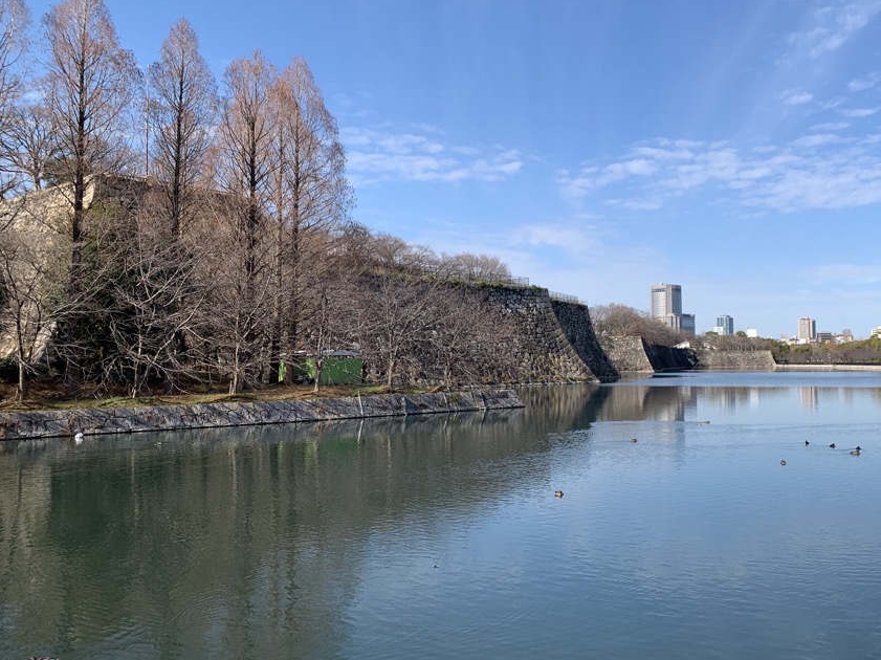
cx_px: 552
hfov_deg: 54.7
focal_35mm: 33
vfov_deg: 42.9
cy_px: 315
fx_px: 840
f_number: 1.8
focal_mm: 4.25
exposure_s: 1/2160
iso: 25
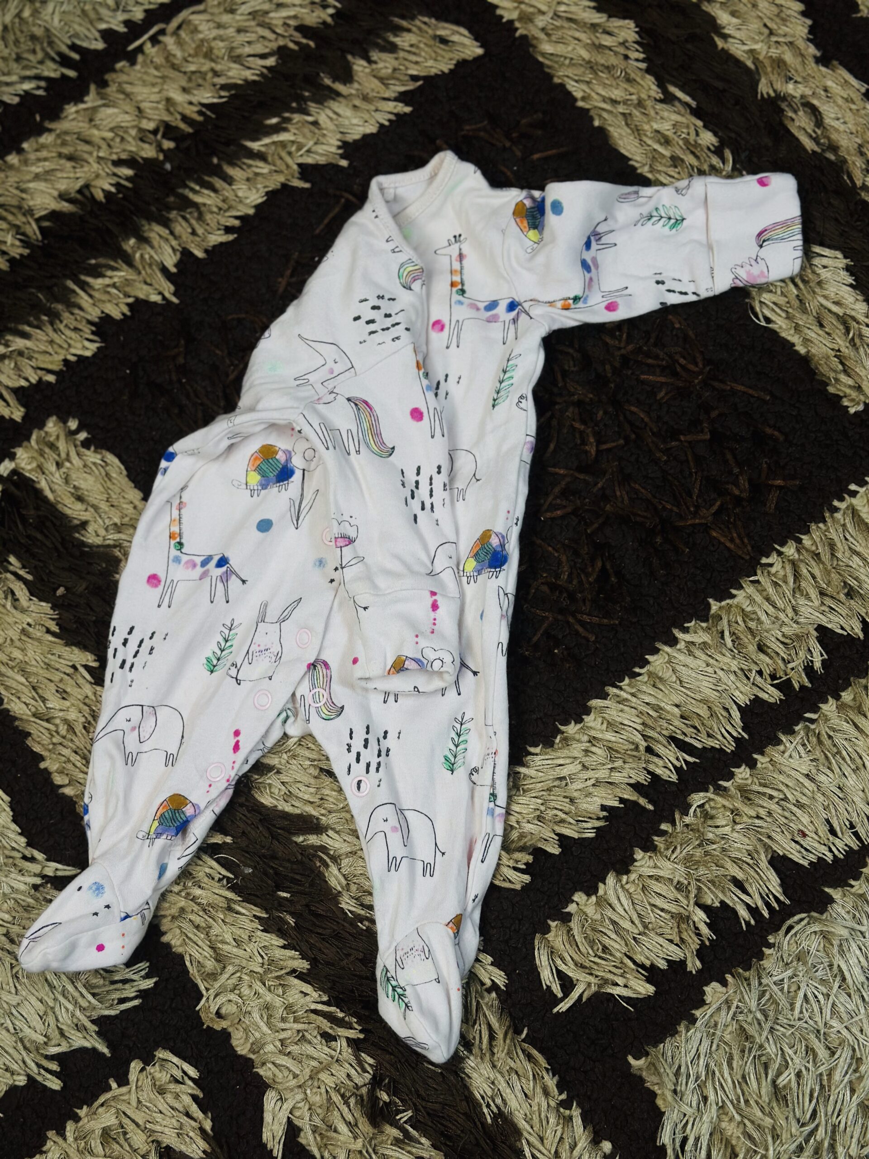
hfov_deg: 30.3
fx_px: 1607
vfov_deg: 39.7
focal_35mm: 48
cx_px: 434
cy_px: 580
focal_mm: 6.86
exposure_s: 1/527
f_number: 1.78
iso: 80
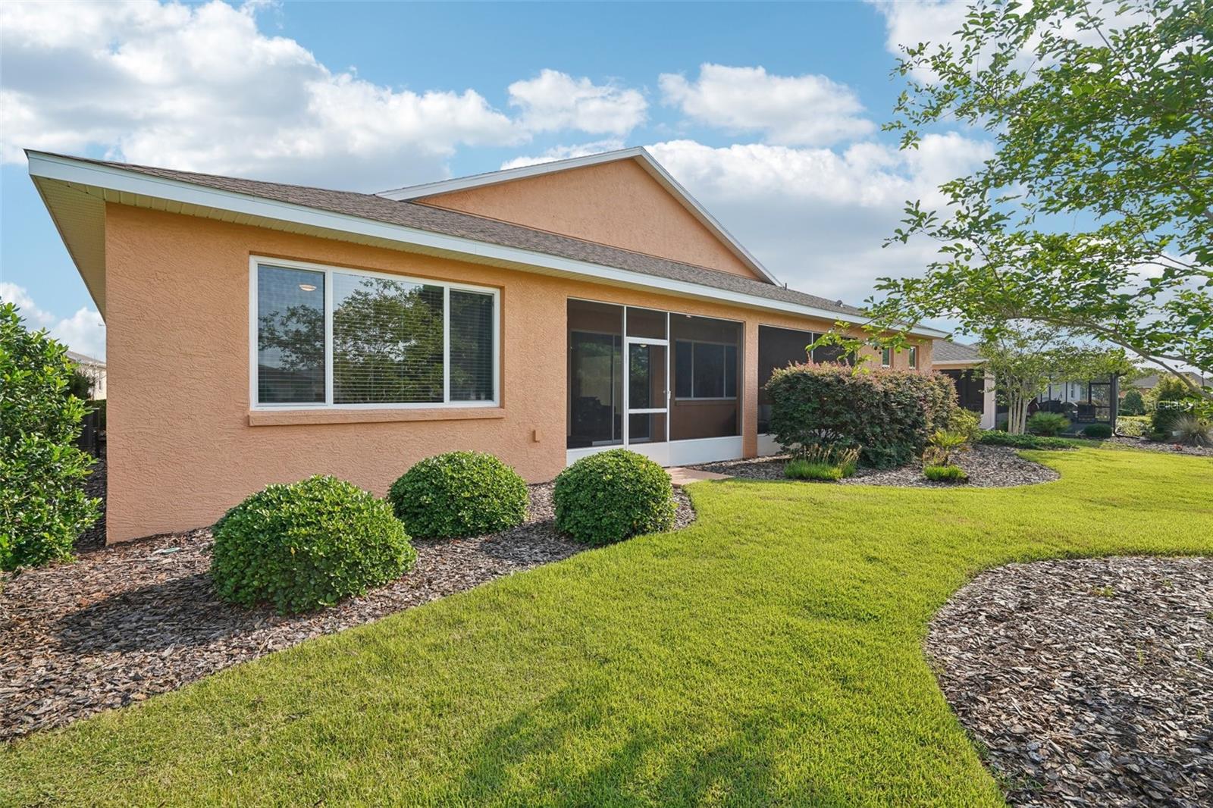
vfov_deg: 73.7
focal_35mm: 16
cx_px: 606
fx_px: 539
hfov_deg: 96.7
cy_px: 404
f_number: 8
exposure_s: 1/60
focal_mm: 16
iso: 50
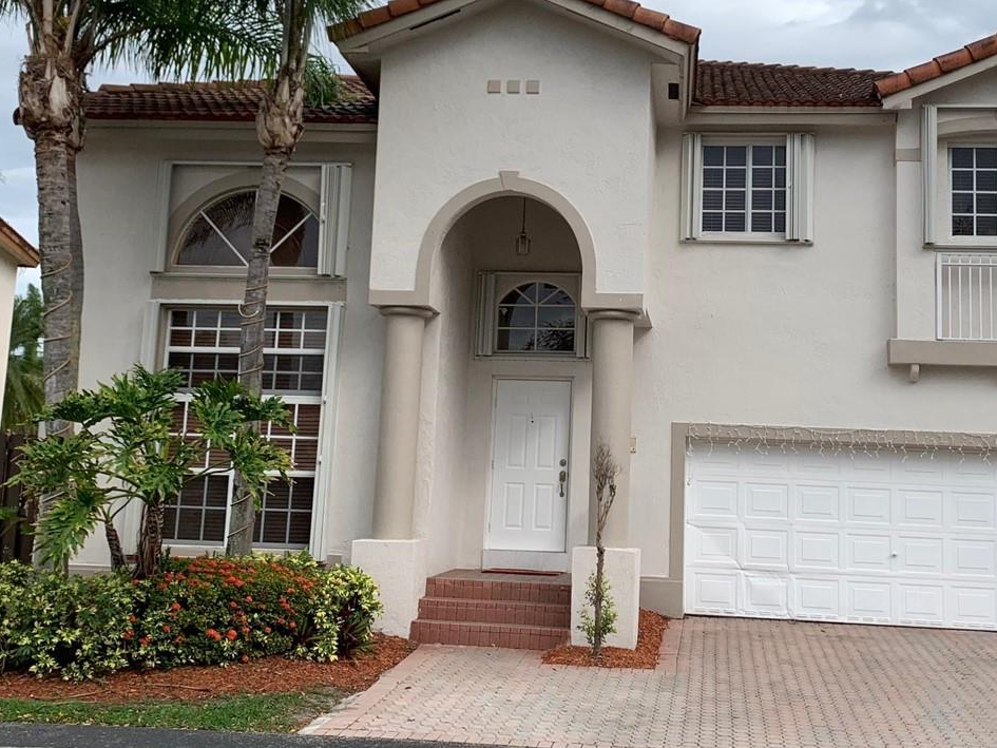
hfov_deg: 42.7
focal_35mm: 44
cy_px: 294
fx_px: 1267
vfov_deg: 32.8
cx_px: 601
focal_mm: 4.25
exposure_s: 1/1689
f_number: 1.8
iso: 25
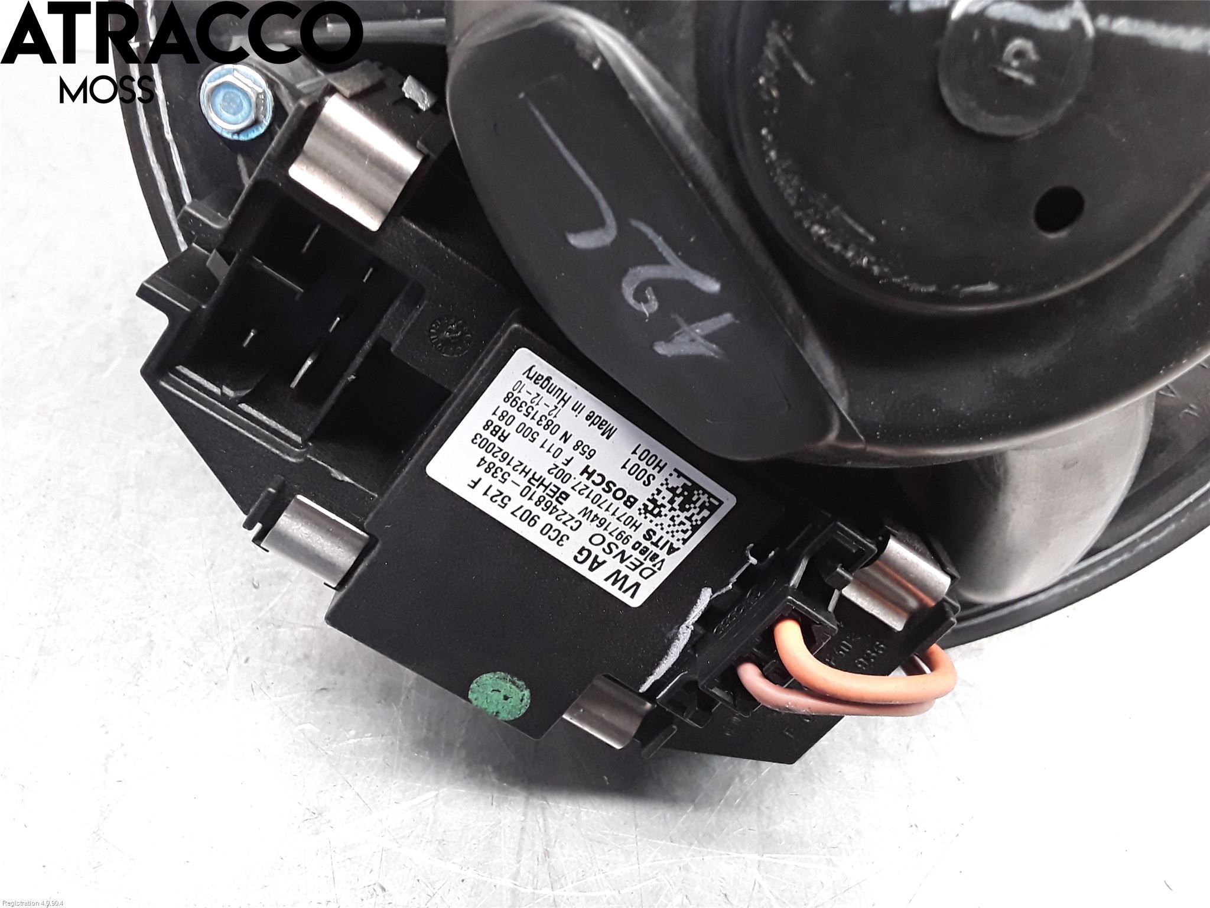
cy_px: 454
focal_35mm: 28
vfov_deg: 49.7
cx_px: 605
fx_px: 979
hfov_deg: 63.4
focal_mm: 2.91
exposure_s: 1/50
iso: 200
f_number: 1.9
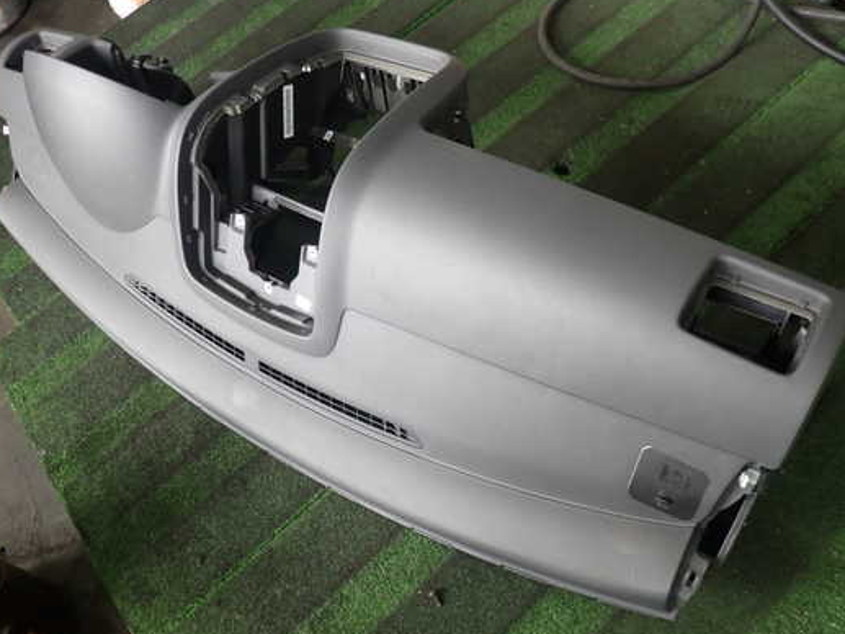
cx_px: 397
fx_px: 708
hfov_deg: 61.6
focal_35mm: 29
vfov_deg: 48.2
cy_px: 320
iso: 200
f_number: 2
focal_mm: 4.5
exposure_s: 1/80
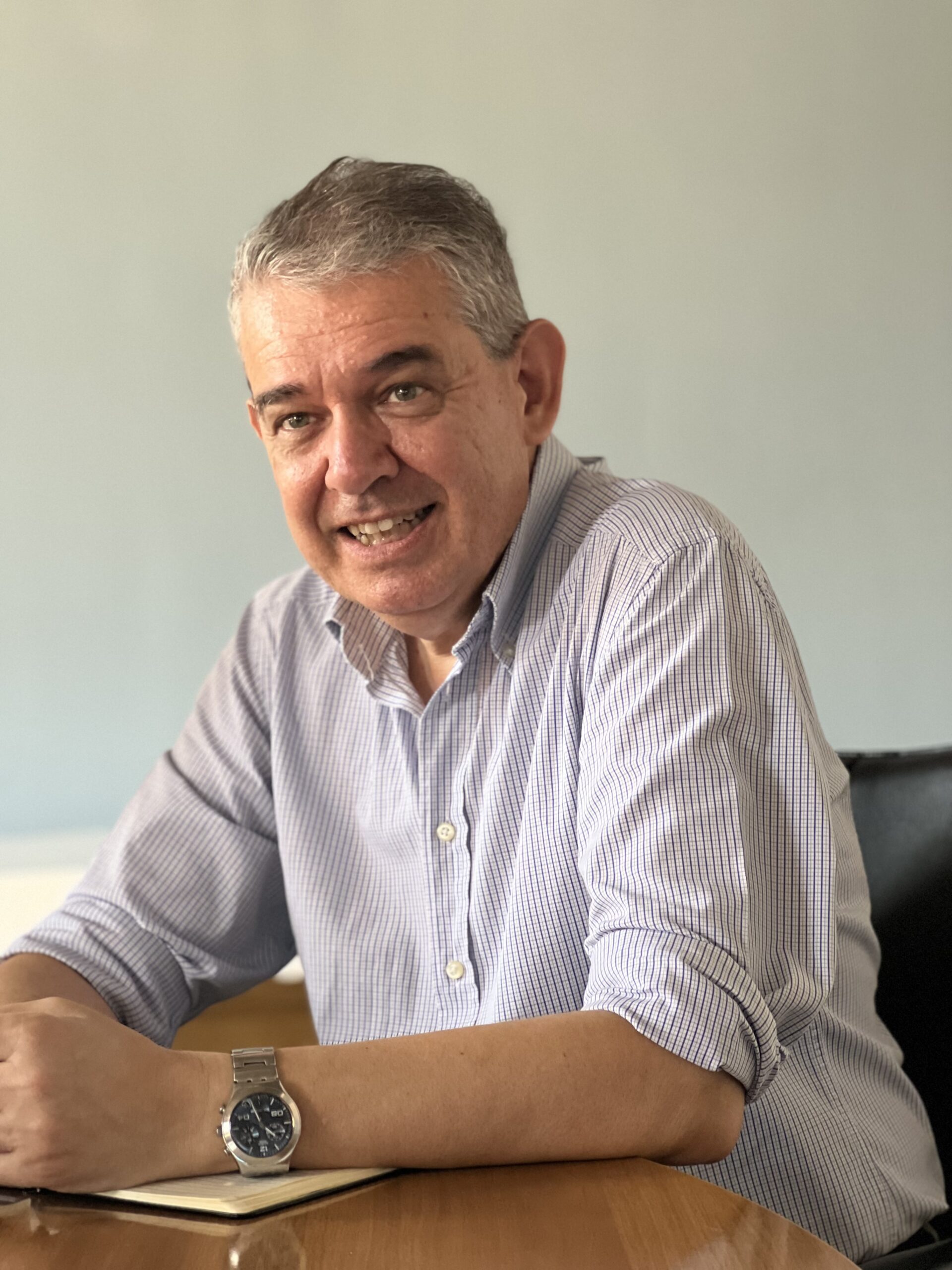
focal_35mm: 77
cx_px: 476
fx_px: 2824
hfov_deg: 19.1
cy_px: 635
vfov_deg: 25.3
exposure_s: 1/28
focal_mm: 9
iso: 400
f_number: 2.8
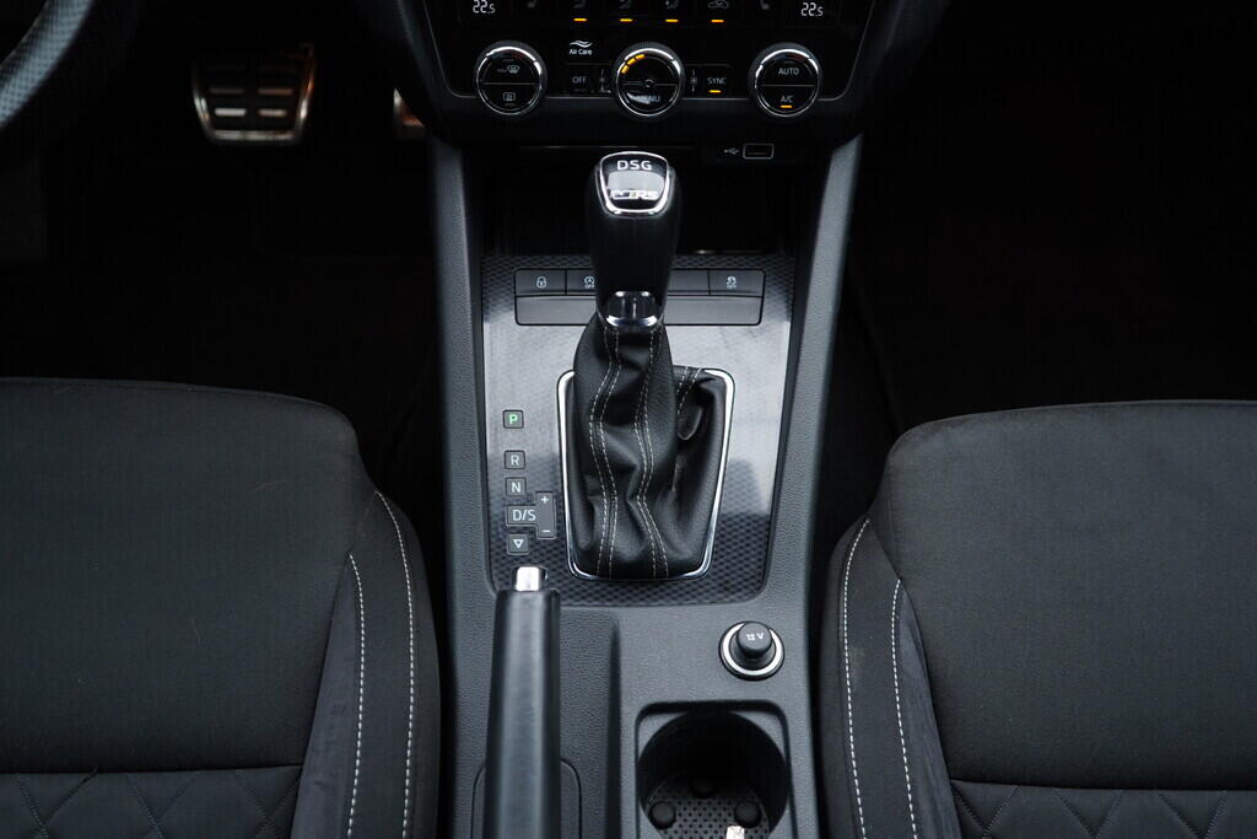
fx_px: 1257
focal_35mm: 36
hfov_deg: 53.1
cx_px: 628
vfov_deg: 36.9
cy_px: 420
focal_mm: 24
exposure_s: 1/40
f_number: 2.8
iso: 200
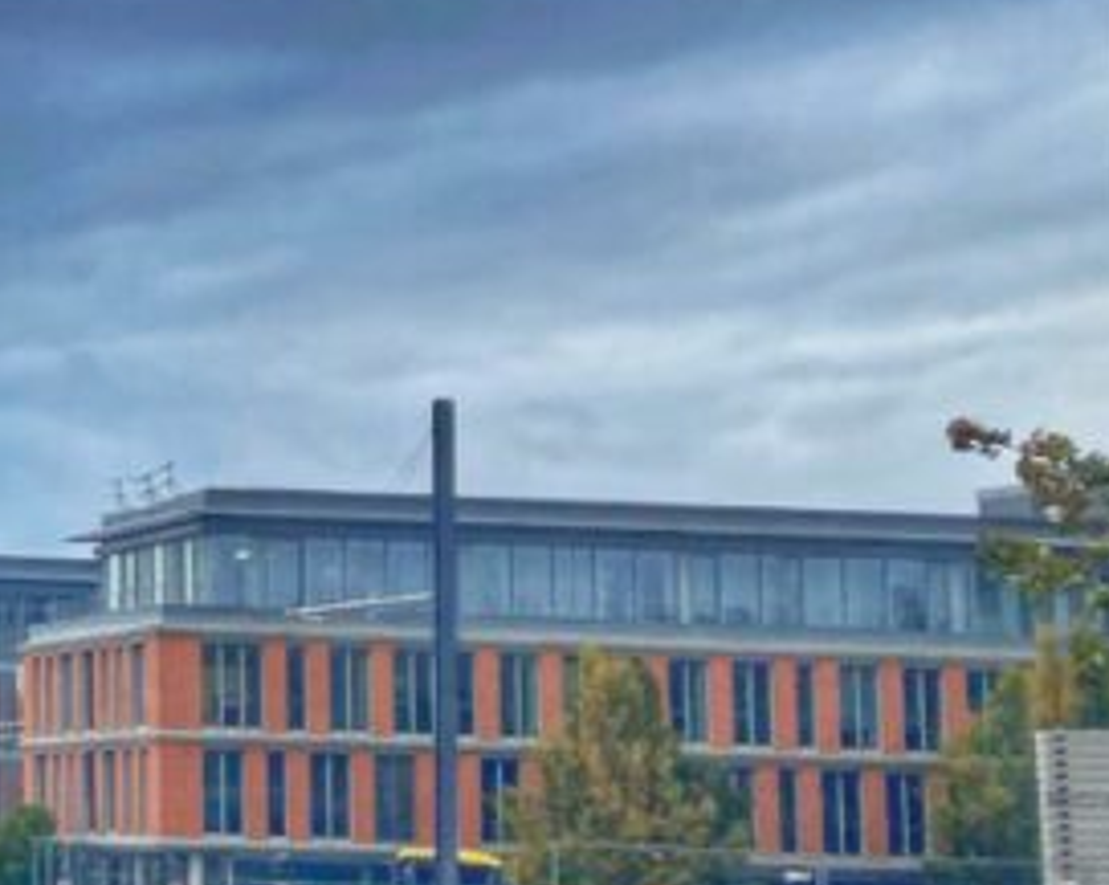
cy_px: 396
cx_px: -889
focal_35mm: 103
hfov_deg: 15.9
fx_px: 3377
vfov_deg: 14.9
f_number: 1.8
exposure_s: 1/873
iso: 20
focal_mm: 3.99
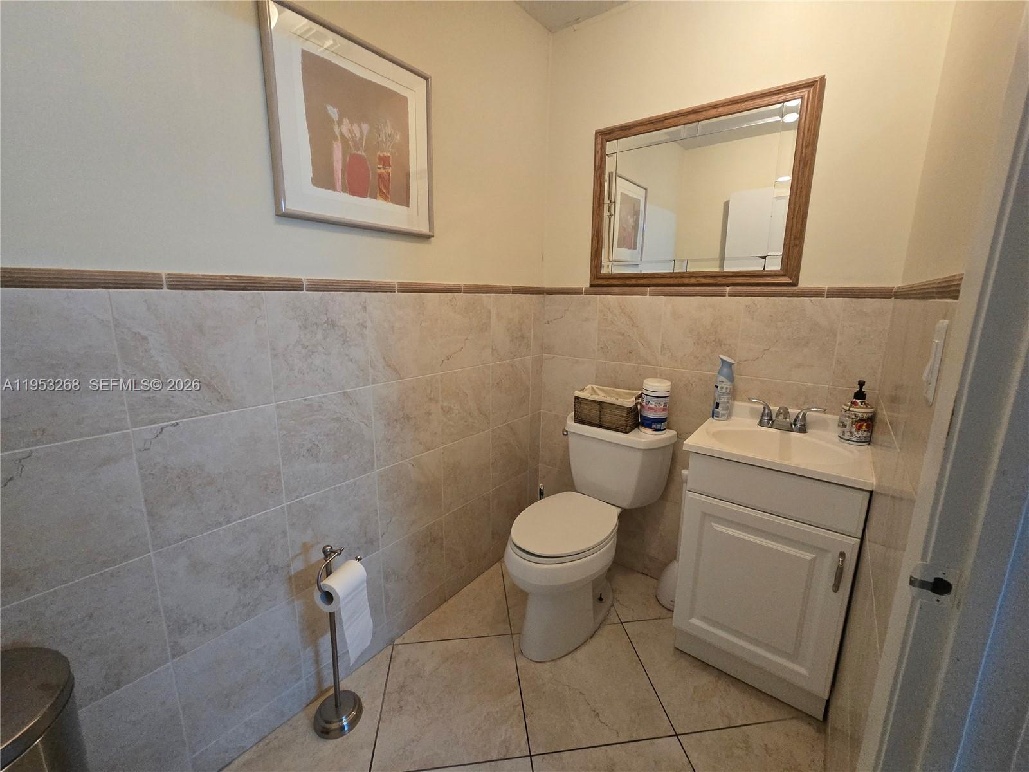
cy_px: 386
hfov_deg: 106.2
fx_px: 386
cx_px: 514
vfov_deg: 89.9
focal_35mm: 13
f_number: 2.2
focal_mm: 2.2
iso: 640
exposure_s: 1/60
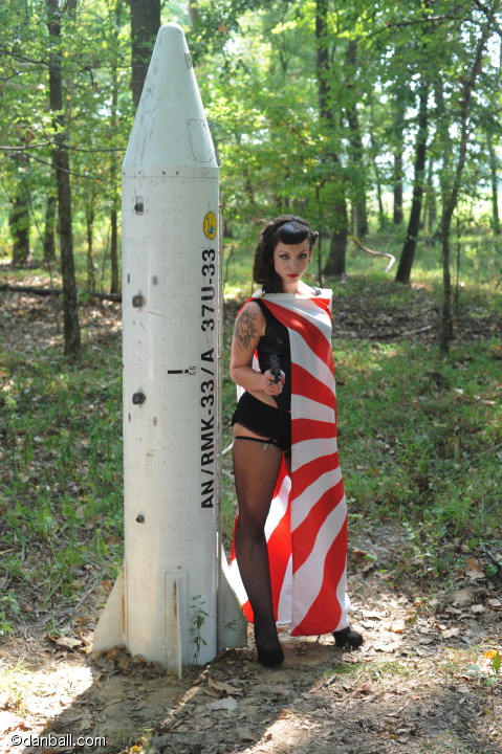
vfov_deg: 39.6
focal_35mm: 50
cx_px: 251
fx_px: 1047
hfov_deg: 27.0
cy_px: 377
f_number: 5.6
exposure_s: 1/60
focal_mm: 50
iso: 200
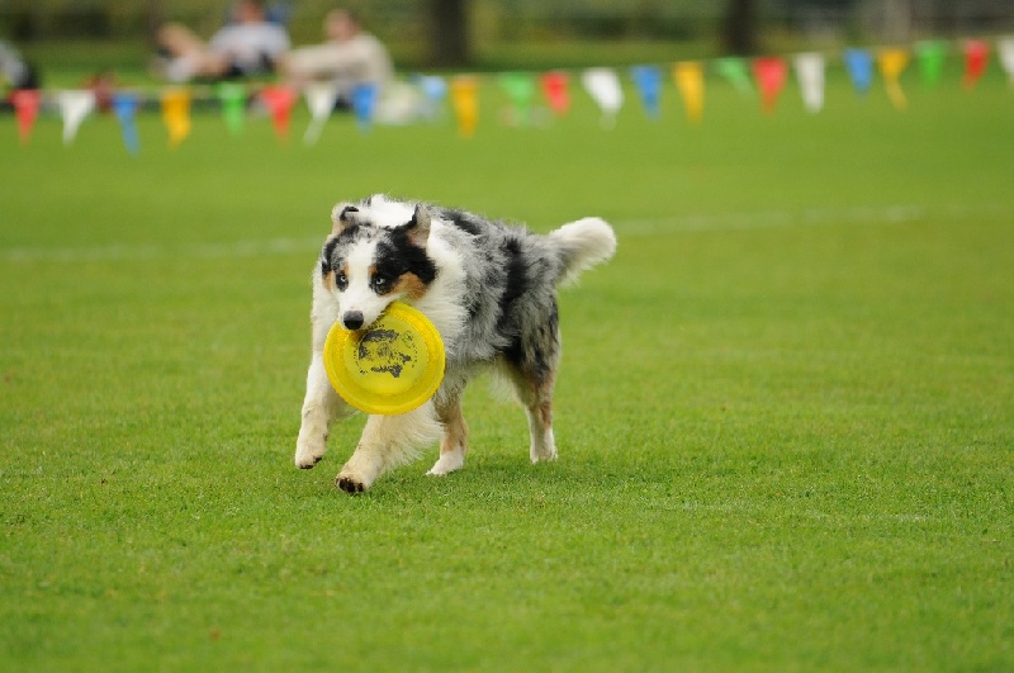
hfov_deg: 7.2
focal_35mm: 285
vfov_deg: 4.8
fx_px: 8016
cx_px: 507
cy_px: 336
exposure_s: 1/2000
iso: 250
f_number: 2.8
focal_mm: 190
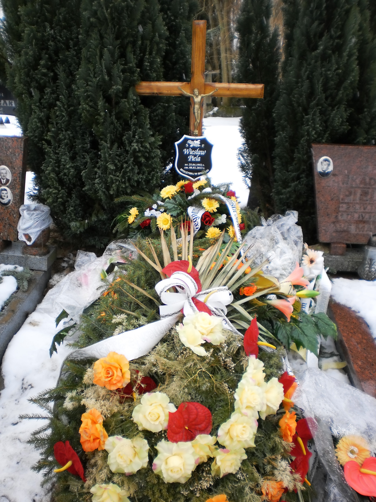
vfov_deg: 51.4
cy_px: 251
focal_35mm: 36
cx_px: 188
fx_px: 521
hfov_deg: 39.7
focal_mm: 6.3
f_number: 3.1
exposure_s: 1/125
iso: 100
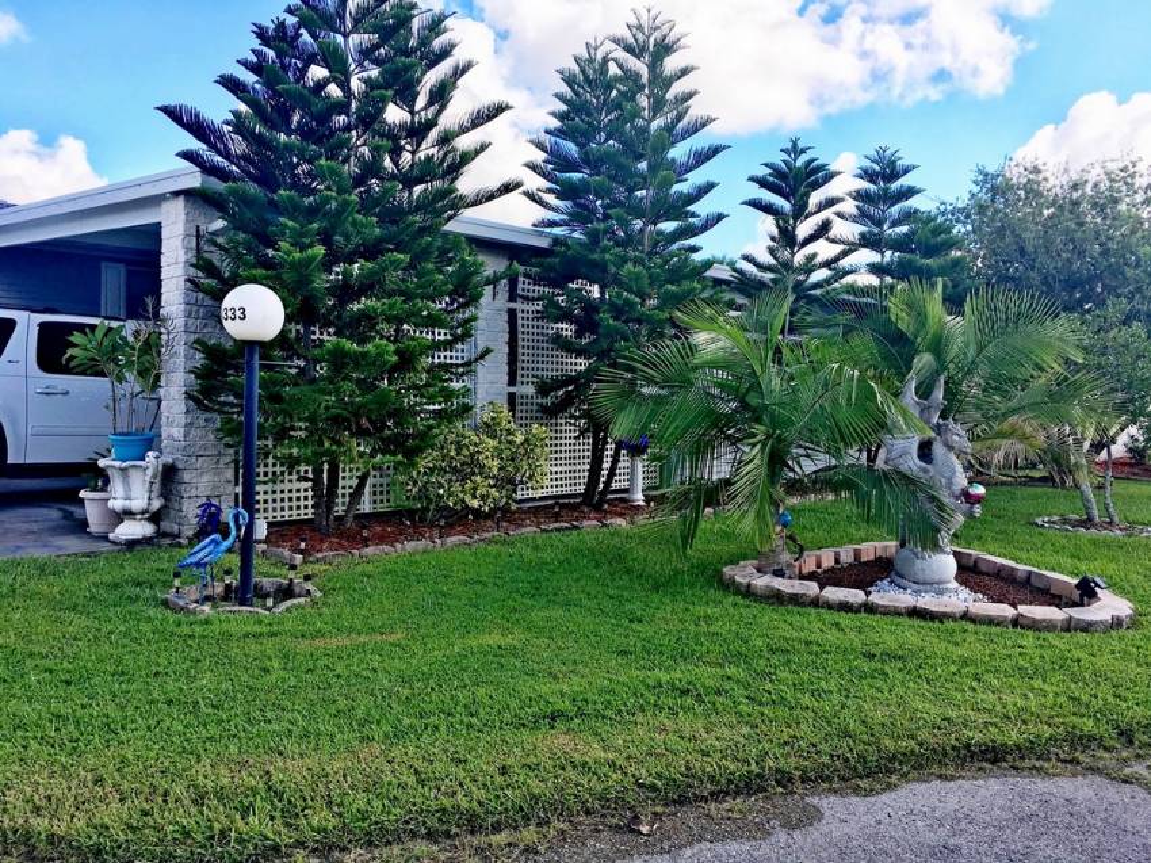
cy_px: 432
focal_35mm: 29
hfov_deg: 61.7
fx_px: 964
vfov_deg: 48.2
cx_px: 576
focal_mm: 4.15
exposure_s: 1/630
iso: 25
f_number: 2.2
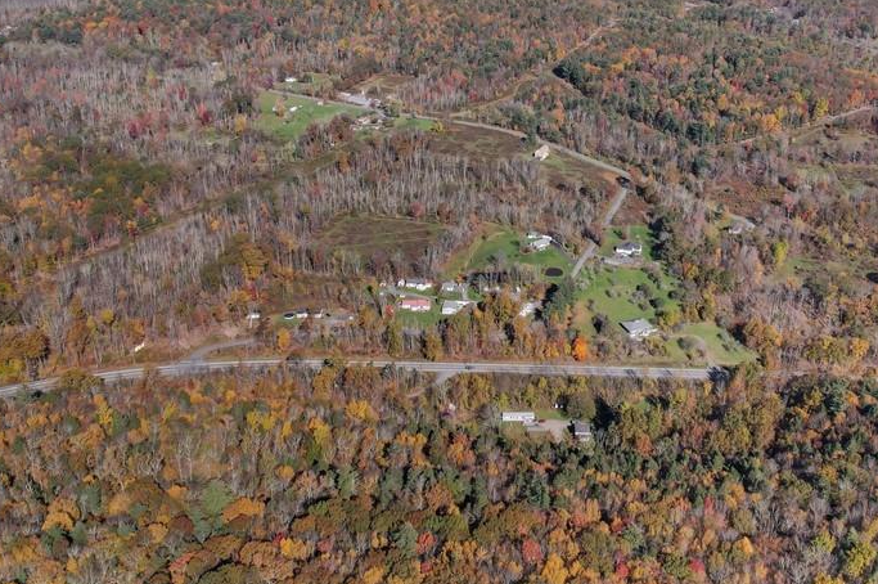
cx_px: 559
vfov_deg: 36.7
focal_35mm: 35
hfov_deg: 53.8
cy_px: 132
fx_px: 853
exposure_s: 1/500
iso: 100
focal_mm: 8.38
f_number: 2.8
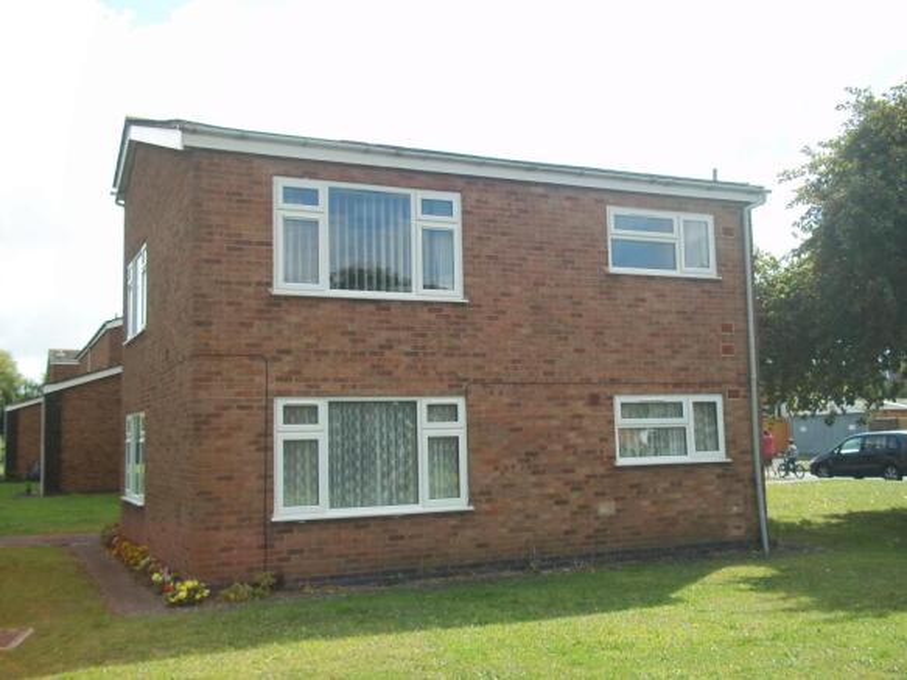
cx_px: 454
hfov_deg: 51.4
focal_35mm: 36
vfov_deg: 39.6
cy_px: 340
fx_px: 943
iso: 80
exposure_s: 1/100
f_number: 8
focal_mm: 6.5
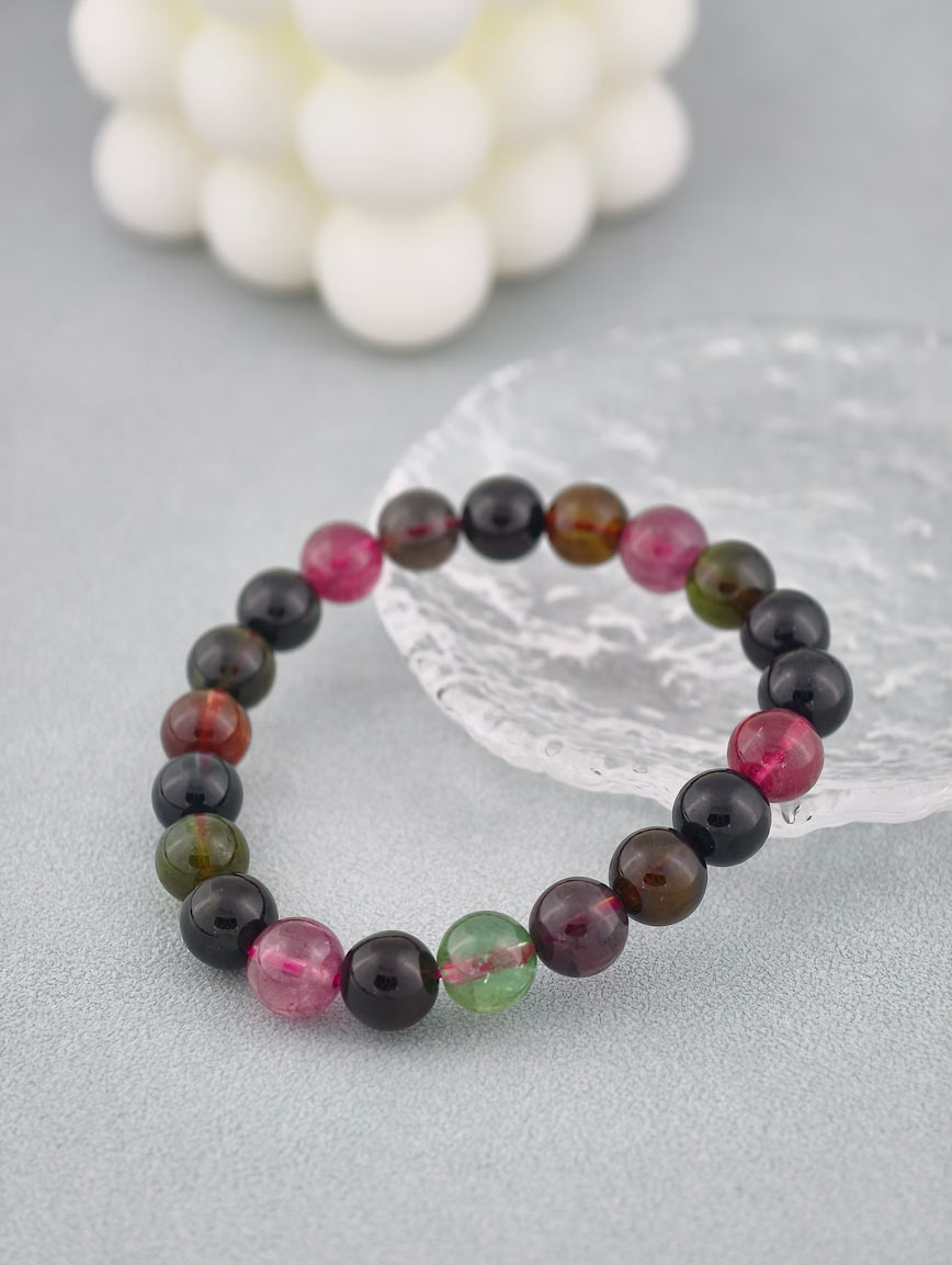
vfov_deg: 23.0
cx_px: 476
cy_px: 632
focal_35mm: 85
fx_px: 3109
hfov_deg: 17.4
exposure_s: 1/160
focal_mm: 22.48
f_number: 2.67
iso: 125
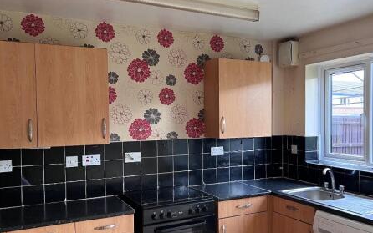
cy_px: 127
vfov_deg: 35.3
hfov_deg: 53.8
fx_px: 366
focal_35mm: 36
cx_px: 216
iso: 125
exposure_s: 1/66
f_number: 1.5
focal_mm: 5.7
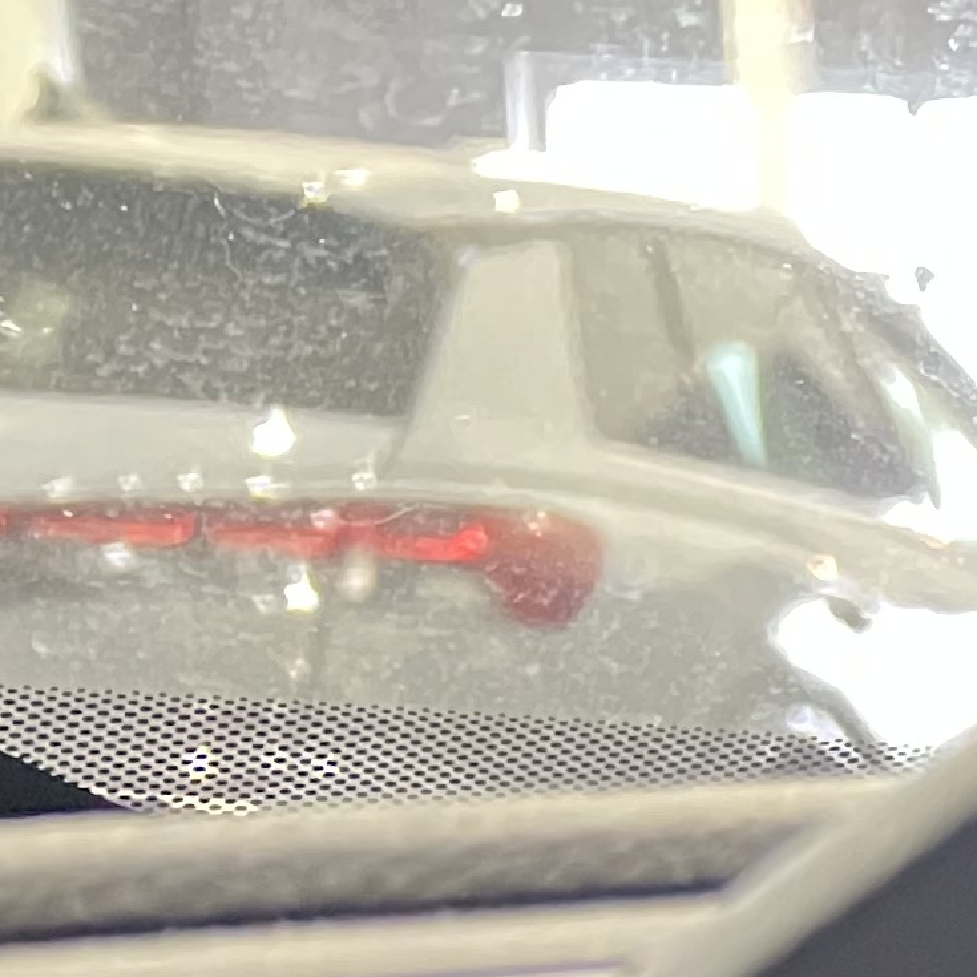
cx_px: 2672
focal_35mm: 126
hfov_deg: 10.7
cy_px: 1791
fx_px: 4023
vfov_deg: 12.6
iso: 640
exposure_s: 1/40
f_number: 1.5
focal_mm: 5.7
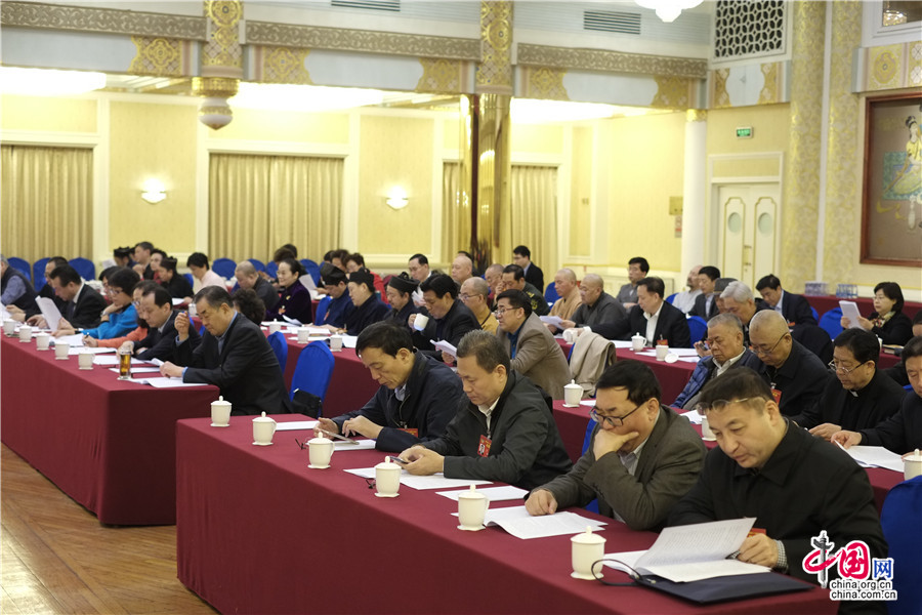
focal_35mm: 53
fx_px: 1357
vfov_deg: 25.5
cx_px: 461
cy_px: 308
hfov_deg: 37.5
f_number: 2.2
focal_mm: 35
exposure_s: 1/160
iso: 1600
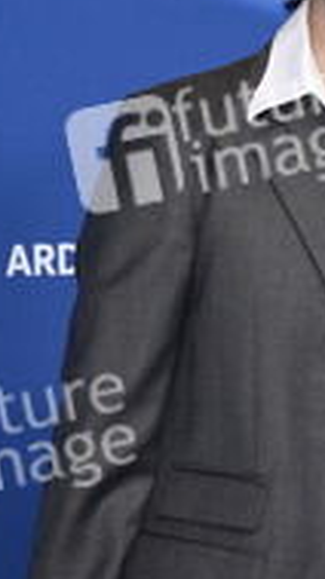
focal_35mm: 299
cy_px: 294
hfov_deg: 4.0
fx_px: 4591
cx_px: 313
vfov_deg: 7.2
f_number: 5.6
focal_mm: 135
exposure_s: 1/250
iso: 1000
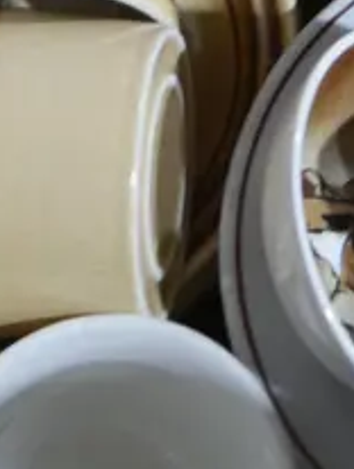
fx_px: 2284
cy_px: -544
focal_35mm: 168
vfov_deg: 10.5
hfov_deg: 8.8
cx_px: 387
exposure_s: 1/60
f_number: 4
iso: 800
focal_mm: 17
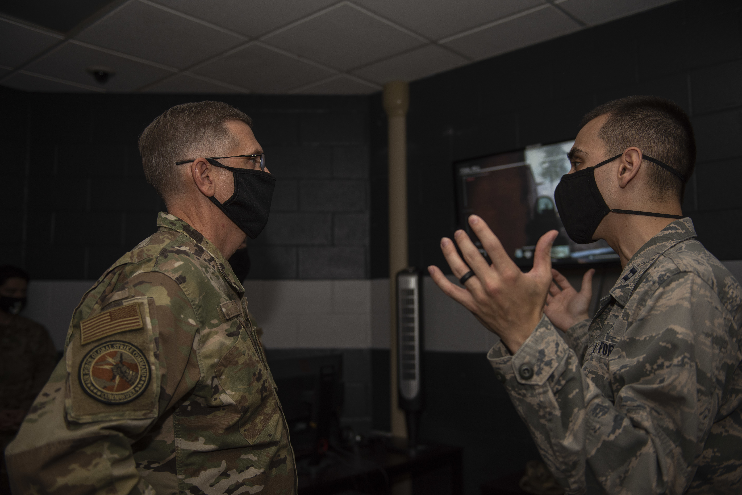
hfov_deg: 58.7
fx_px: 660
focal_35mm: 32
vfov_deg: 41.1
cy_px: 248
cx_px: 371
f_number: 2.8
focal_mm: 32
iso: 200
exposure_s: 1/125
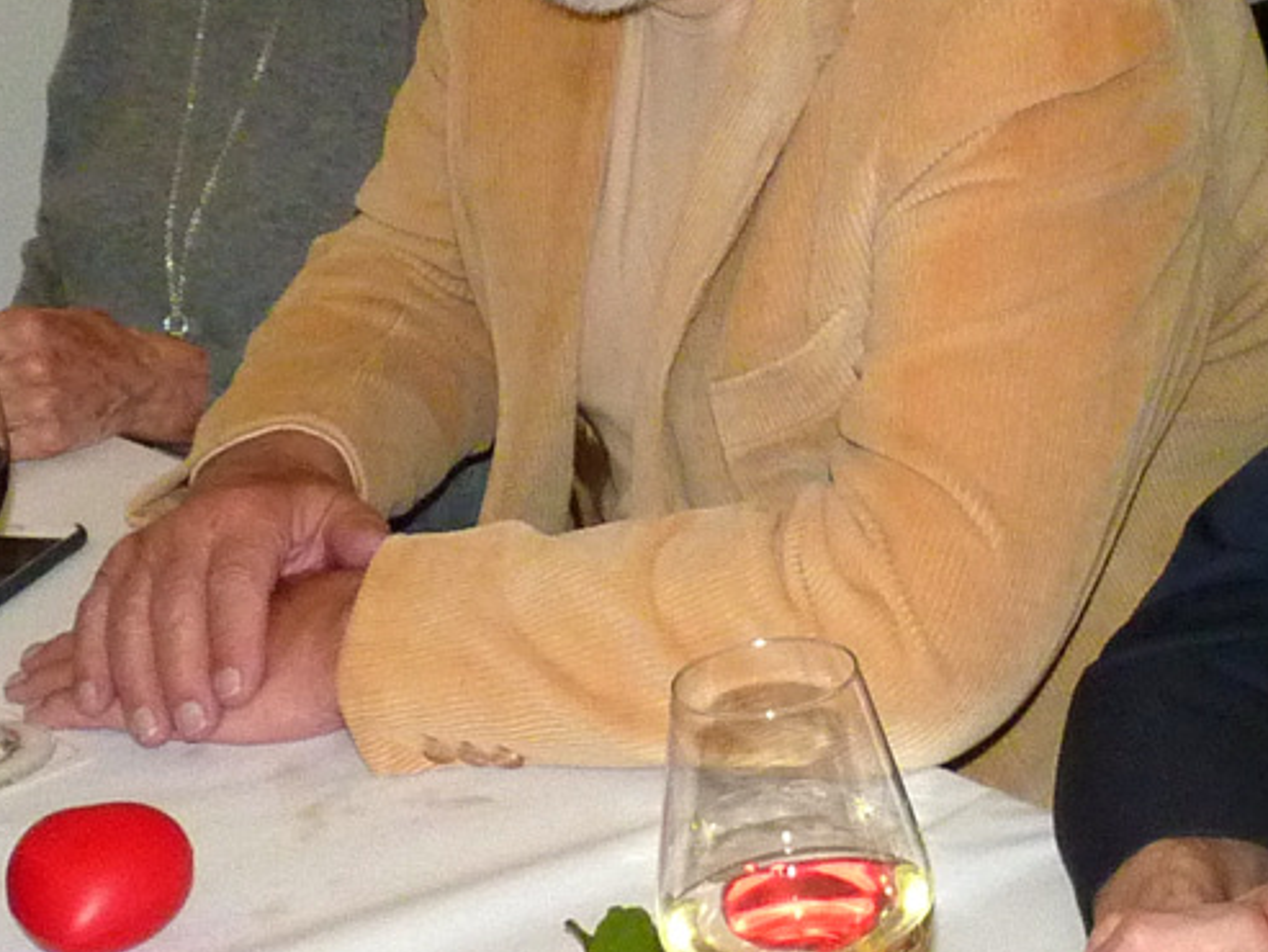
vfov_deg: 25.2
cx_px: 993
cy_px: 62
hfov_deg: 33.5
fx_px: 2052
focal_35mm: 56
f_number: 2.8
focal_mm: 4.8
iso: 250
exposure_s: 1/30
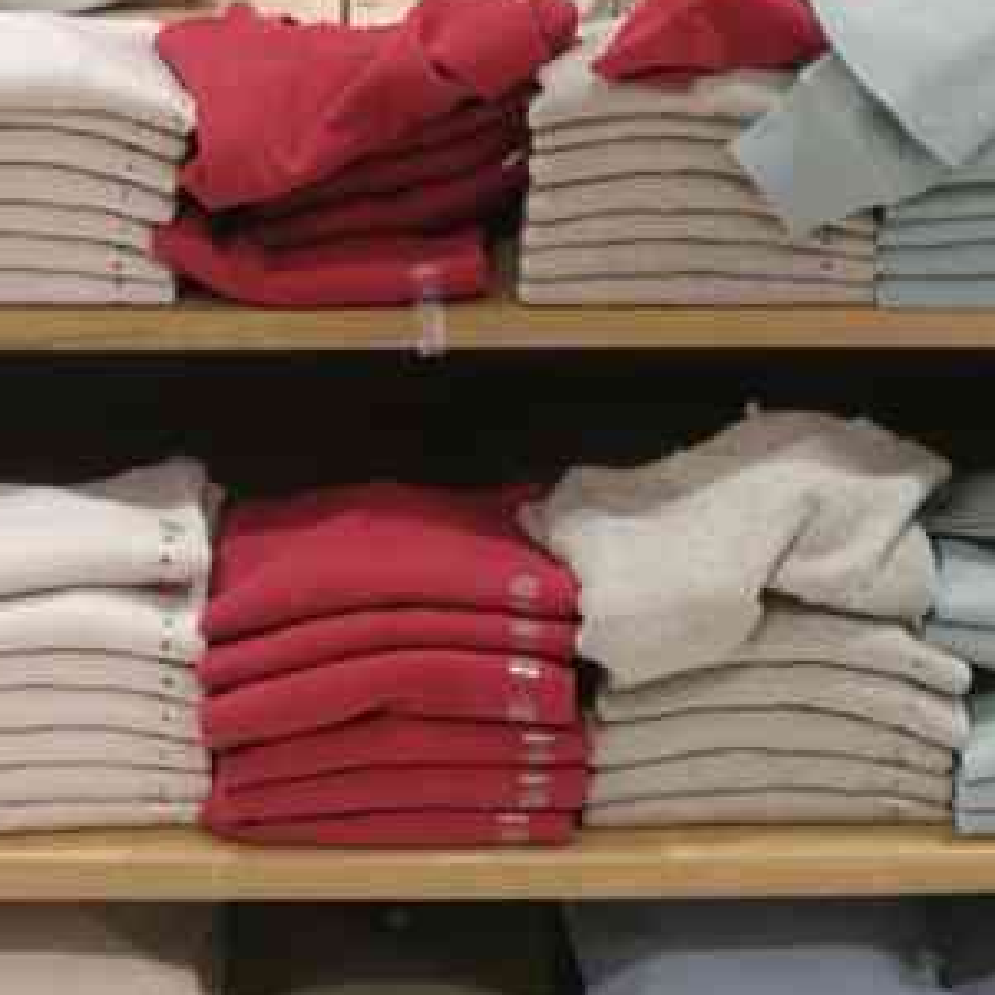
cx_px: 575
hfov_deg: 23.3
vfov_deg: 21.9
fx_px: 2406
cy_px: -144
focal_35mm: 74
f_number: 2.2
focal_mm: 4.5
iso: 64
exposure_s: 1/50
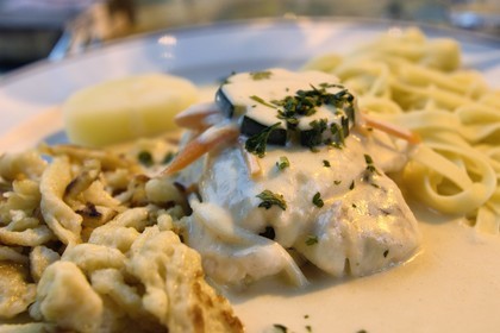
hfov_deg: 33.4
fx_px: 833
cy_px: 166
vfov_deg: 22.6
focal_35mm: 60
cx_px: 250
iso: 1250
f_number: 7.1
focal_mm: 60
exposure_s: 1/15
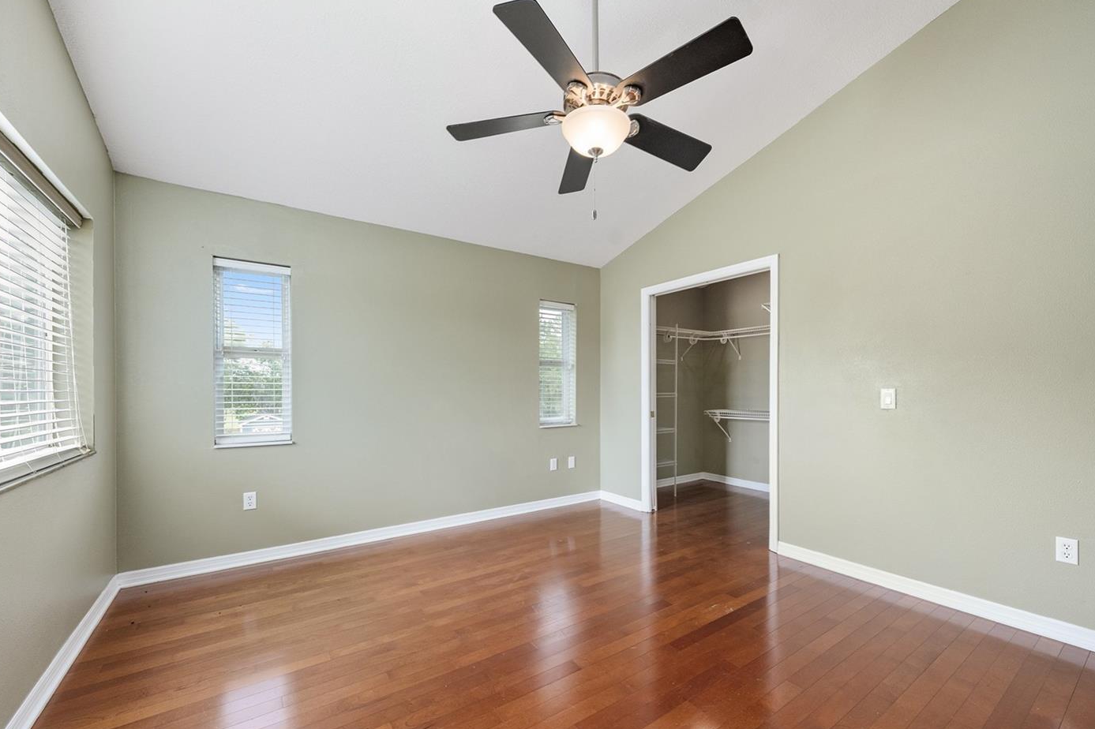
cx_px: 570
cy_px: 389
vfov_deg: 77.2
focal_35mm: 15
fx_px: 456
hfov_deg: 100.3
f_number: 7.1
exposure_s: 1/15
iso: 400
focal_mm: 13
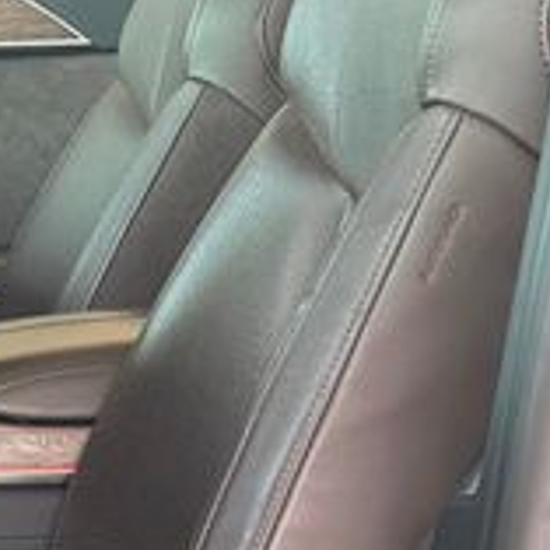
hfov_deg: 9.7
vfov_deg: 10.1
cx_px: -329
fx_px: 3110
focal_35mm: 173
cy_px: 361
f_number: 1.78
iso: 200
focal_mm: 6.86
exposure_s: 1/60
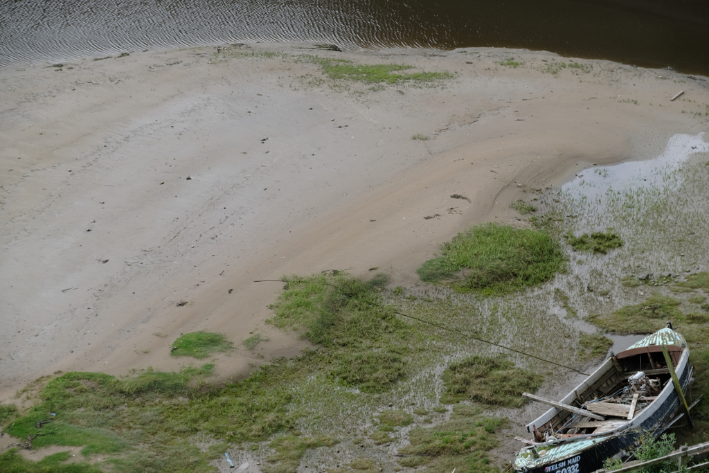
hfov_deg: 19.5
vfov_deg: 13.0
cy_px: 236
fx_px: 2068
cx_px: 354
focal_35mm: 105
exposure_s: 1/340
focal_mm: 70
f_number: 4.5
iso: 160
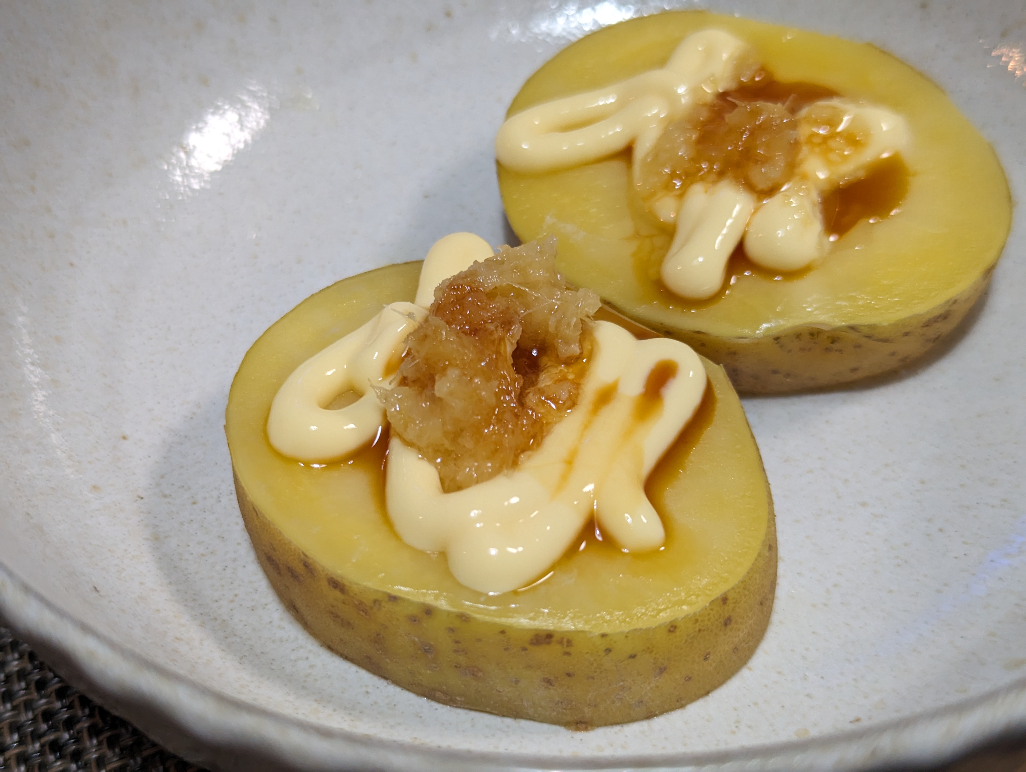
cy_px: 386
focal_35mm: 48
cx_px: 513
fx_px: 1425
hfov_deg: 39.6
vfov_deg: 30.3
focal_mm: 6.81
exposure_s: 1/48.5
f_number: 1.85
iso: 173
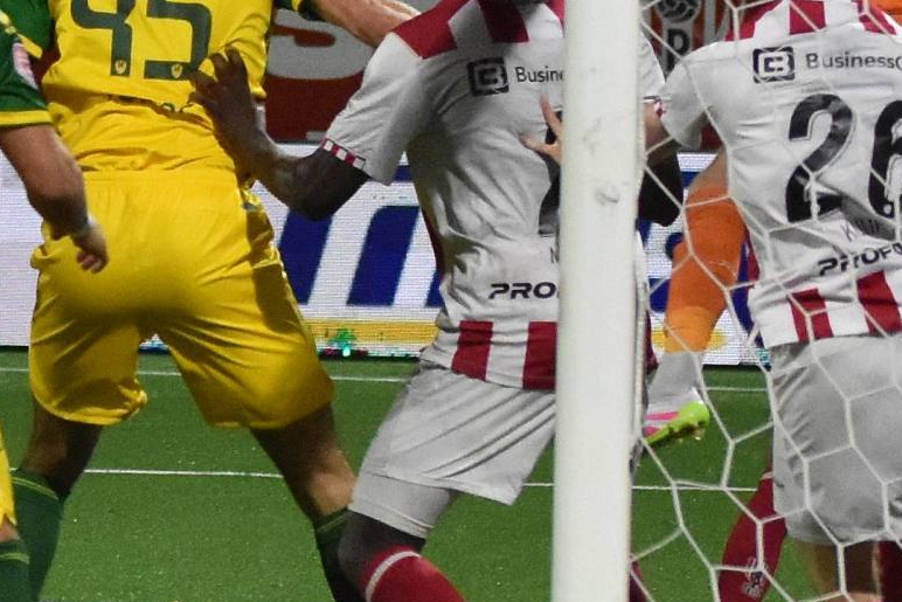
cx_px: 233
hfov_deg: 7.9
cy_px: 19
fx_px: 6540
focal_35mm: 261
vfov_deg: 5.3
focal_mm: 70
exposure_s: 1/640
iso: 2000
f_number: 2.8
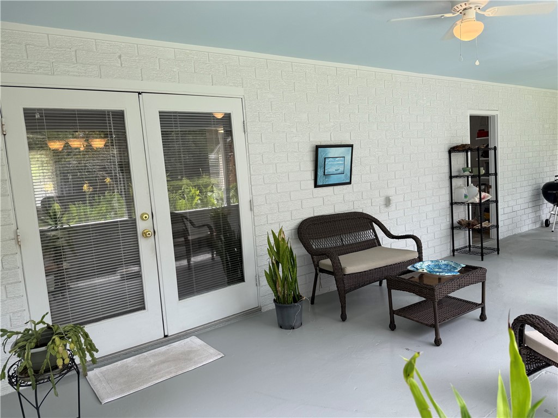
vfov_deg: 56.8
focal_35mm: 24
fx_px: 387
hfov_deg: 71.6
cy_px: 209
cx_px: 279
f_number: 1.78
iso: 80
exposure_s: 1/305
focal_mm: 6.76
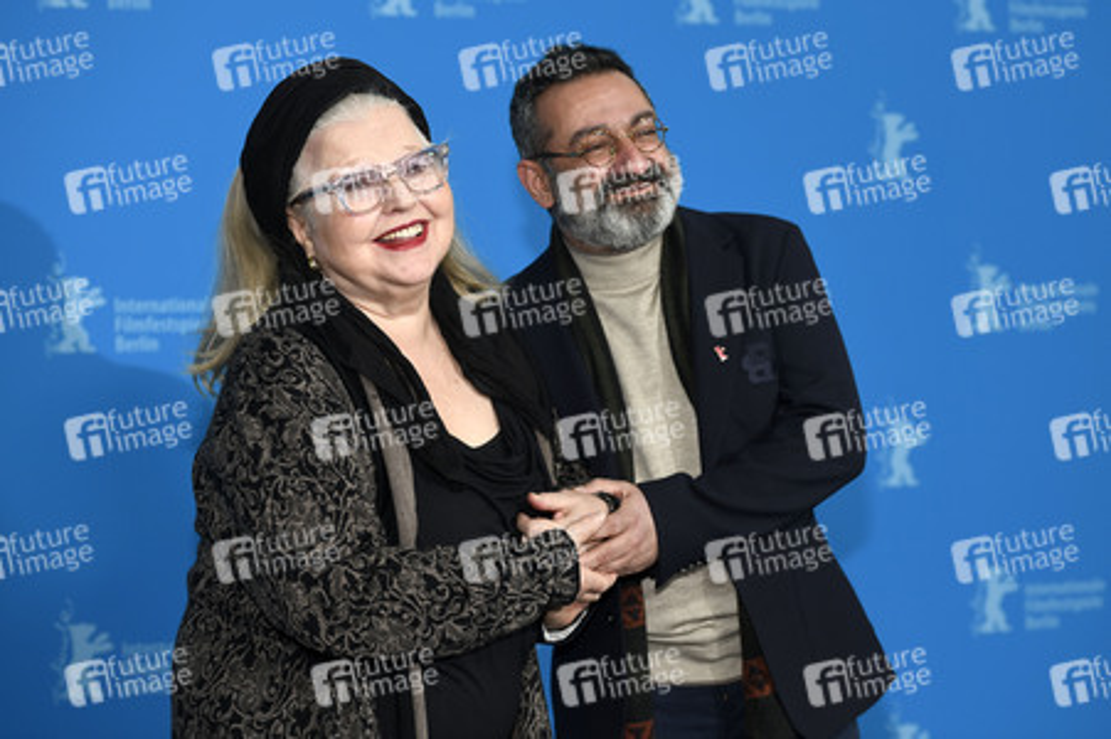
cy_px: 370
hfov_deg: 28.9
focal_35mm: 70
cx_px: 556
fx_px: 2159
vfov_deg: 19.4
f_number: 4
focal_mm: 70
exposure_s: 1/400
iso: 800
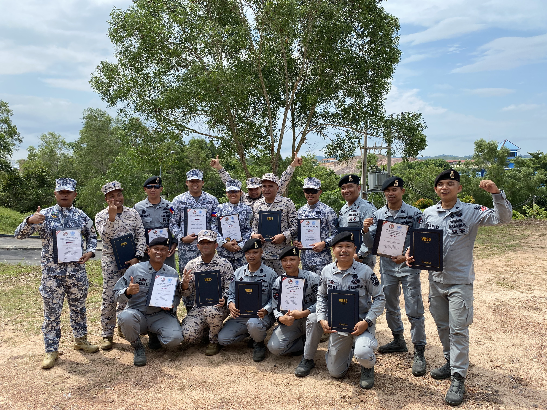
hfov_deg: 67.3
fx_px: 411
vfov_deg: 53.1
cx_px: 274
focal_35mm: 26
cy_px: 205
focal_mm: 4.25
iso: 32
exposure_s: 1/1543
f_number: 1.8
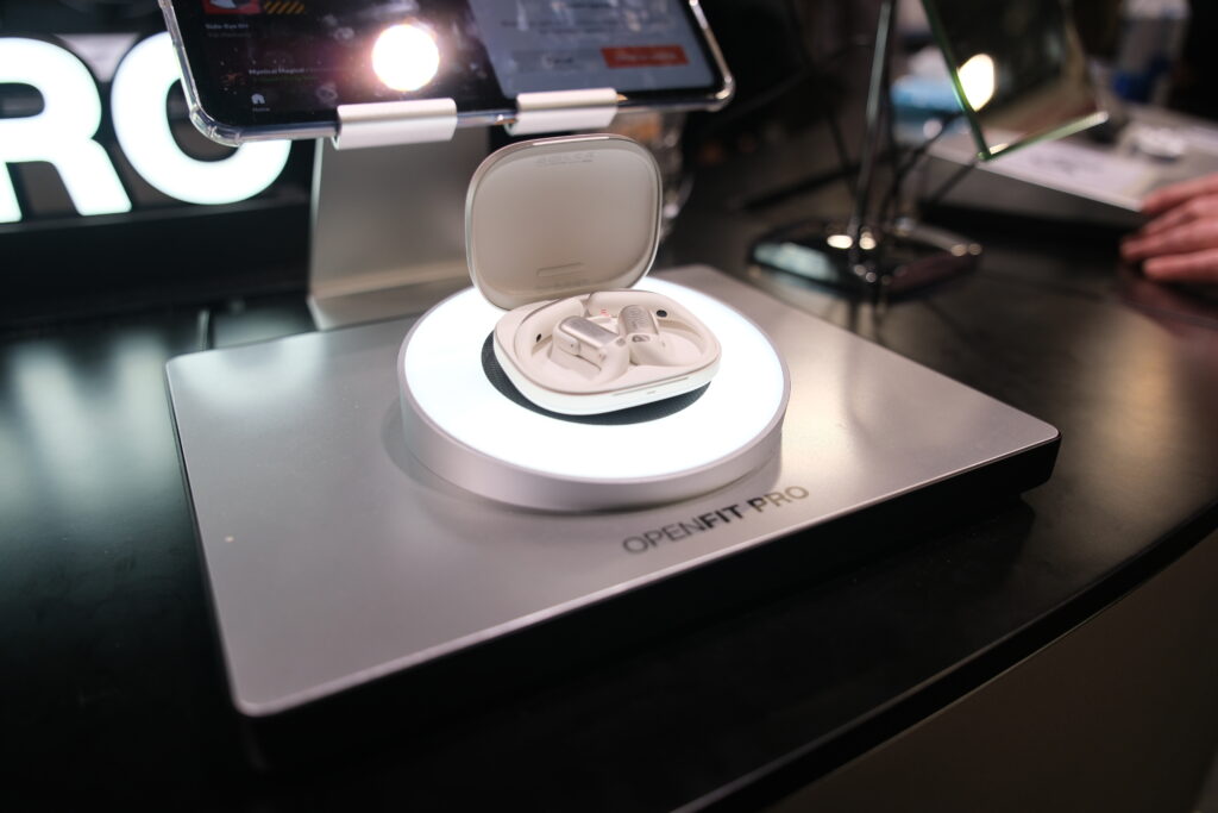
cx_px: 609
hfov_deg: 69.4
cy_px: 406
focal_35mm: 26
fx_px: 880
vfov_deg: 49.6
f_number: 1.8
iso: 320
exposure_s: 1/140
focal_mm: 17
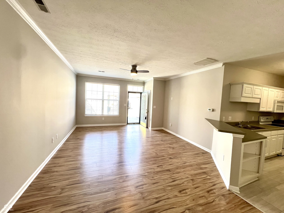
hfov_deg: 106.2
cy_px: 106
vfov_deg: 89.9
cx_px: 142
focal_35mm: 13
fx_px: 107
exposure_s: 1/120
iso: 200
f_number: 1.8
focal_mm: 1.57
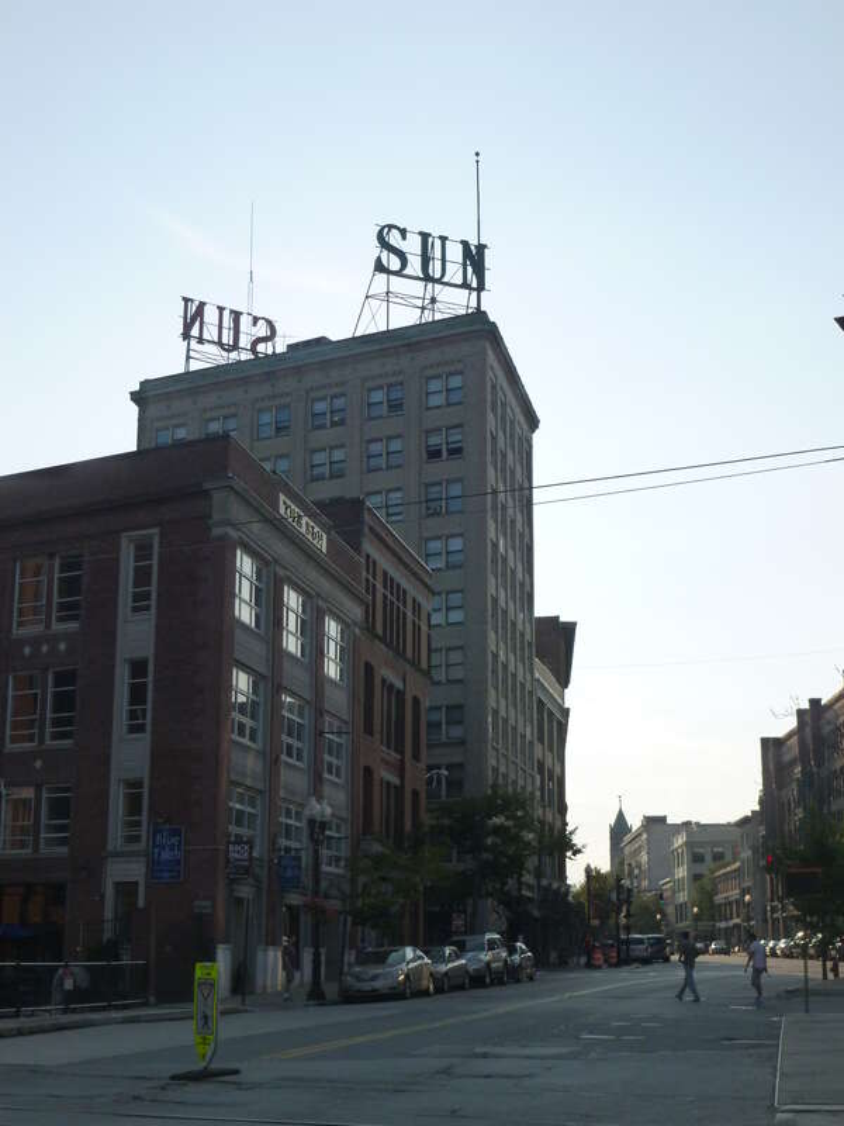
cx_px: 422
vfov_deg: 38.2
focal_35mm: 50
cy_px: 563
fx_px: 1625
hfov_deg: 29.1
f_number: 11
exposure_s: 1/160
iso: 160
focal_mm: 9
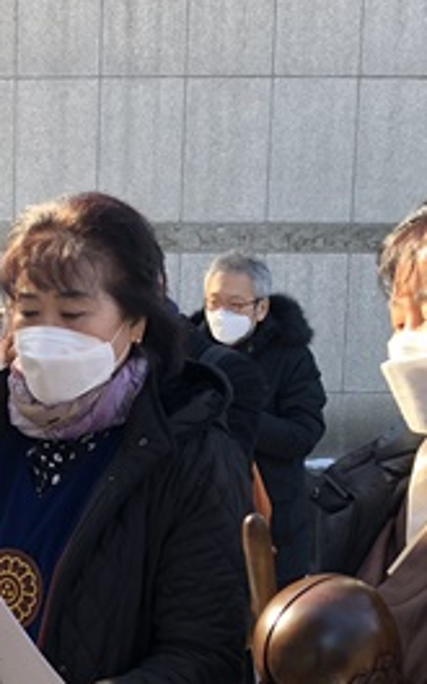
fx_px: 1341
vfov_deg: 28.1
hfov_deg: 17.8
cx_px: 23
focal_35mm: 72
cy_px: 523
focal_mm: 3.99
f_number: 1.8
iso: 20
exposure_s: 1/146
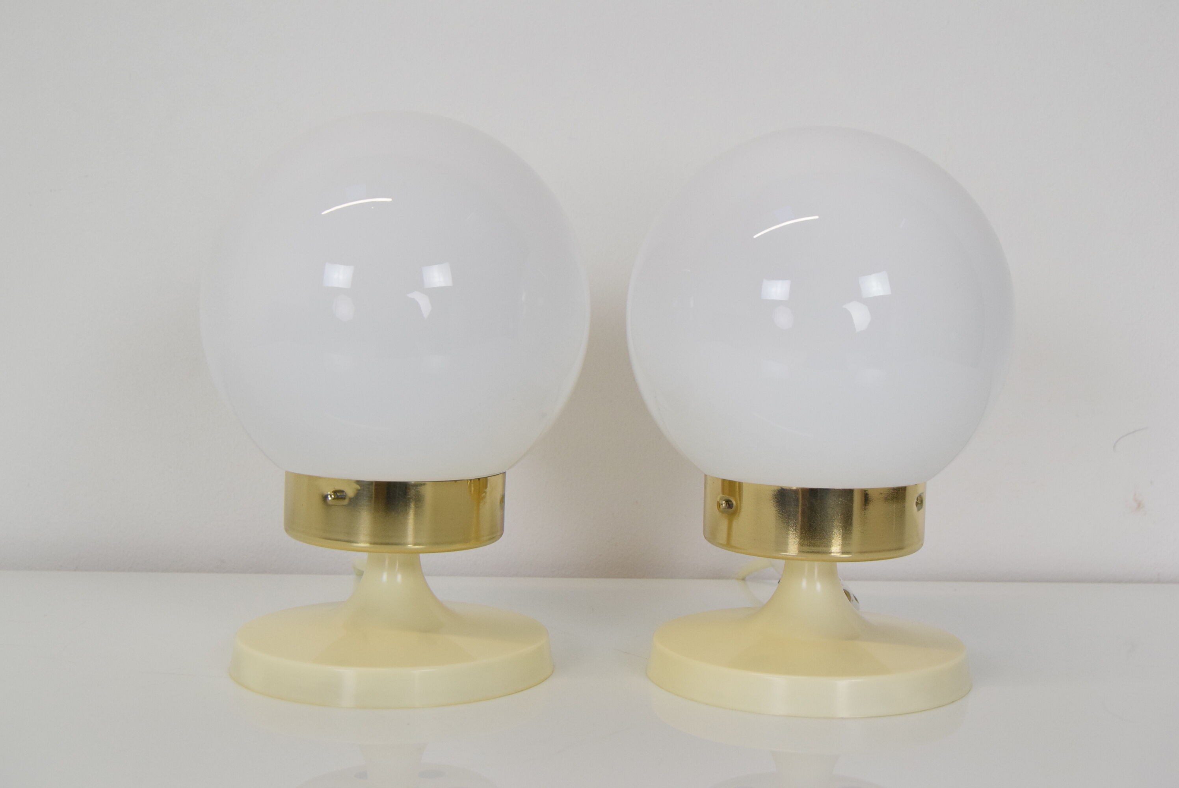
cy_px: 394
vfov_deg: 25.8
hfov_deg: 37.8
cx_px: 590
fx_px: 1721
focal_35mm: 52
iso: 1600
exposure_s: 1/250
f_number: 8
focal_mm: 35
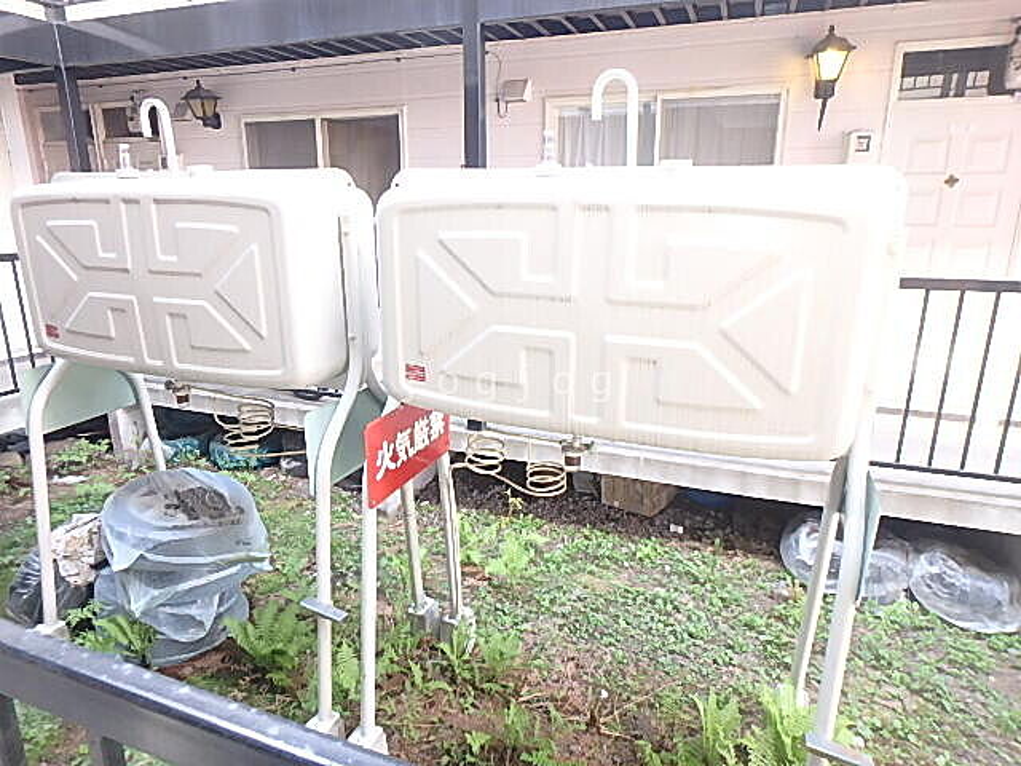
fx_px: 619
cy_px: 383
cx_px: 510
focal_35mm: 21
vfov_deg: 63.4
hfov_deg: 79.0
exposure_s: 1/30
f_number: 3.5
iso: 320
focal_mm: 3.7
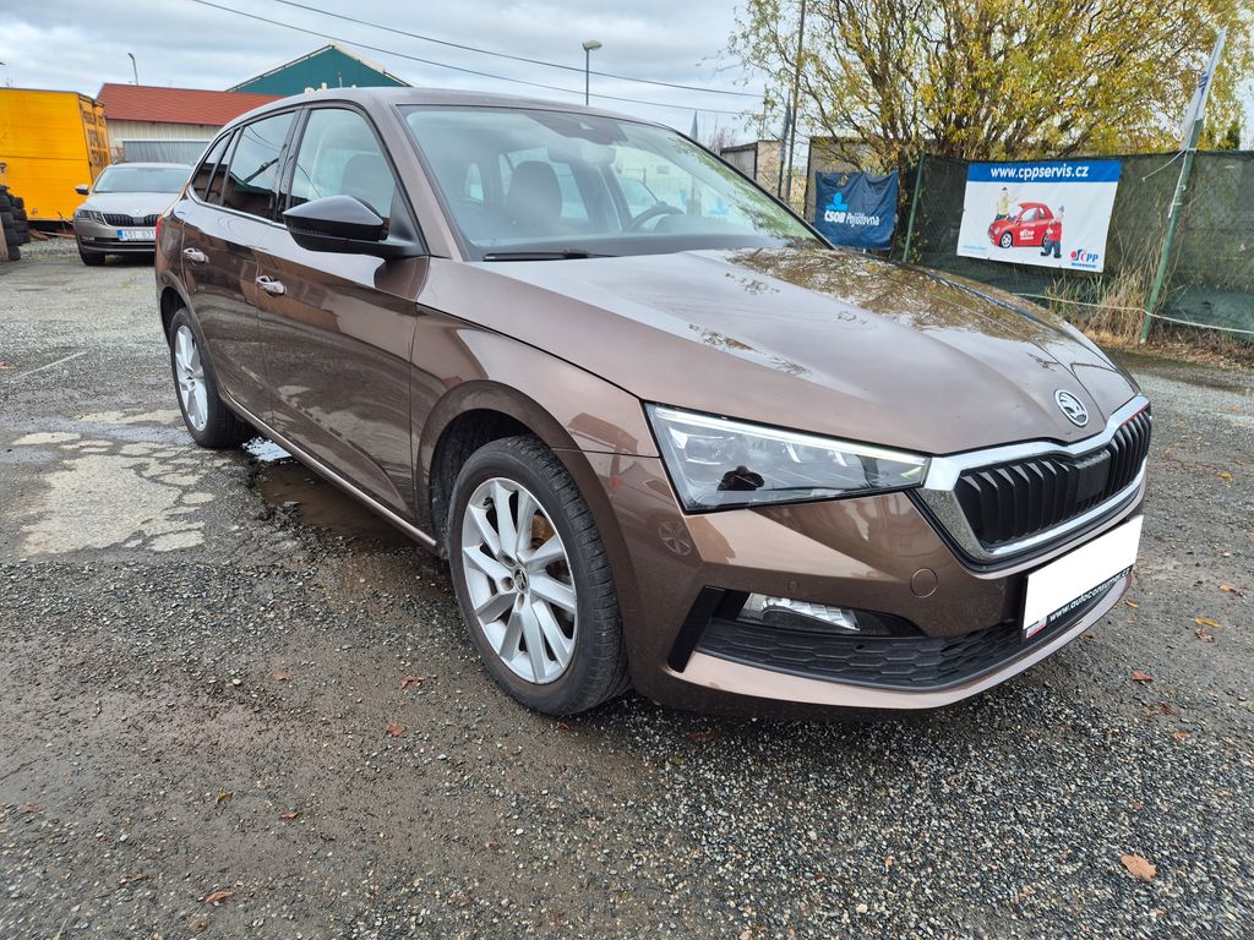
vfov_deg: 58.9
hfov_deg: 73.9
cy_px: 470
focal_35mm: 23
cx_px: 627
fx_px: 833
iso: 25
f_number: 1.8
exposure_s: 1/323
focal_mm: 5.4
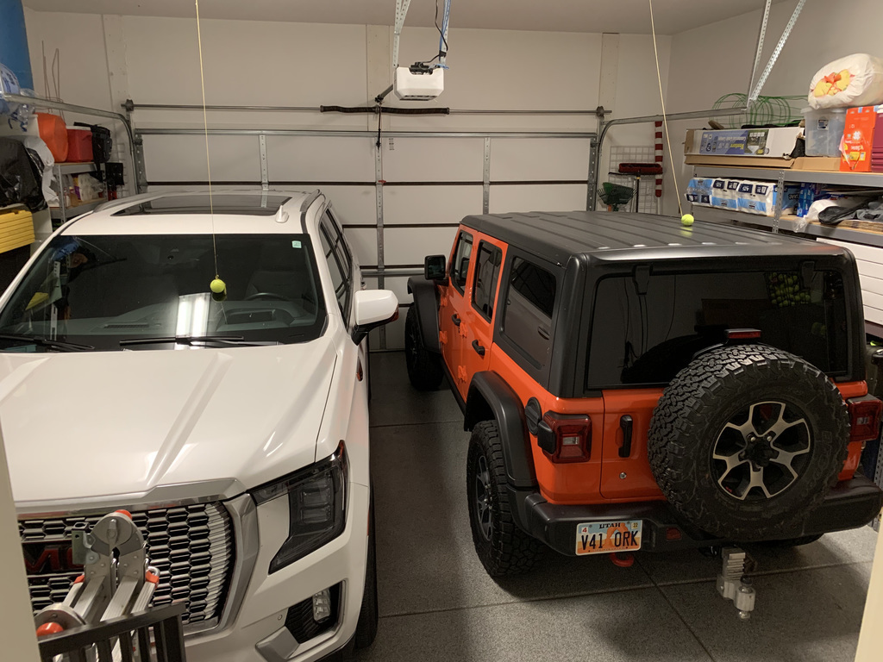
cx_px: 442
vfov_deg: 53.1
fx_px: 663
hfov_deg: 67.3
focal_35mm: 26
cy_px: 331
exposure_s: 1/30
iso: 320
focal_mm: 4.25
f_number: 1.8
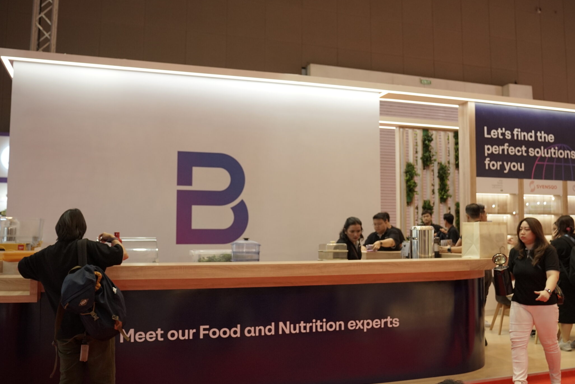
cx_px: 318
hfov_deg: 54.3
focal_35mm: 35
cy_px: 183
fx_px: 559
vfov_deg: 37.9
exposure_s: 1/160
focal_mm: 28
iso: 800
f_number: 2.8
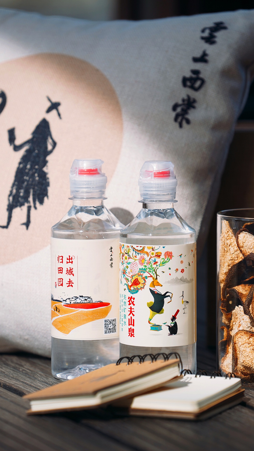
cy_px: 226
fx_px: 2515
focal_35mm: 210
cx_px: 145
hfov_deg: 5.8
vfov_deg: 10.3
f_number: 5
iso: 100
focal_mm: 200
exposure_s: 1/320
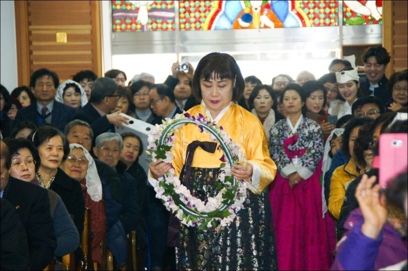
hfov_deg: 11.4
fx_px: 2039
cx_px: 204
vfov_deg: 7.6
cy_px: 136
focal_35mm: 180
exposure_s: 1/125
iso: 1600
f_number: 5.6
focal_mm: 120
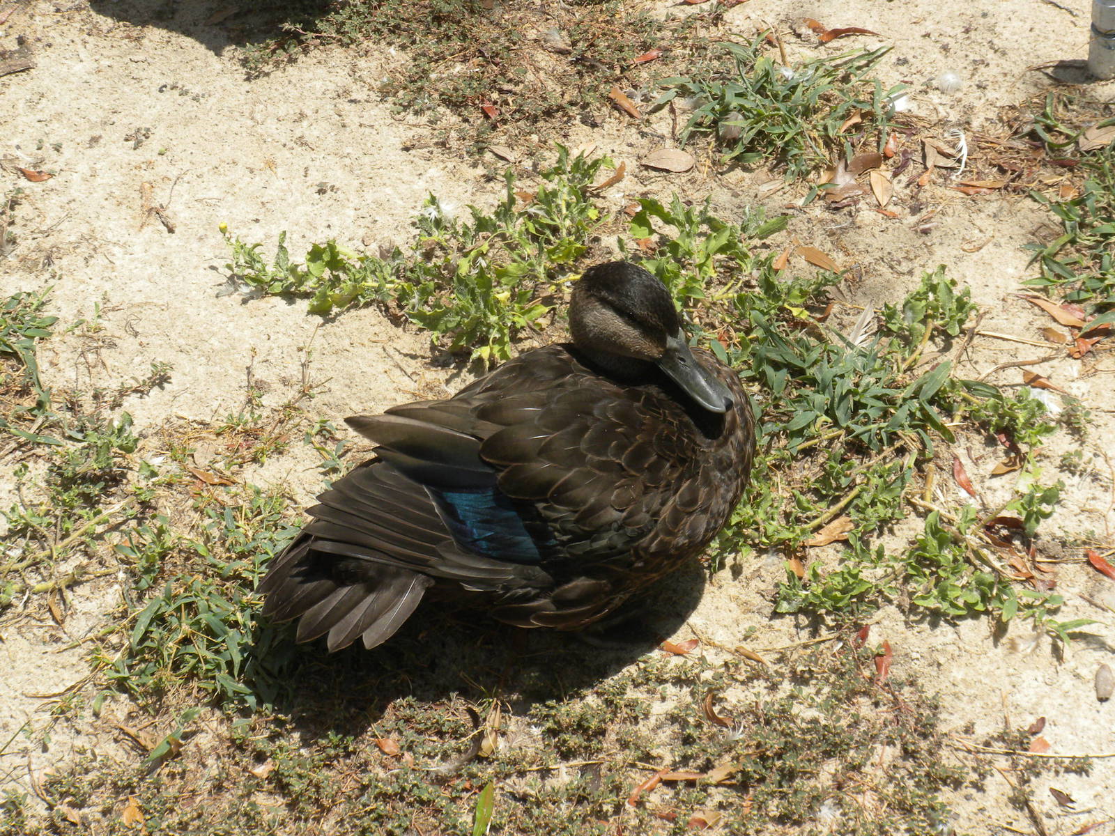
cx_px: 558
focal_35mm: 119
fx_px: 3833
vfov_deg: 12.5
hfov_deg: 16.6
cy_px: 418
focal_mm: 21
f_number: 5.1
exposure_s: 1/487
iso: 84
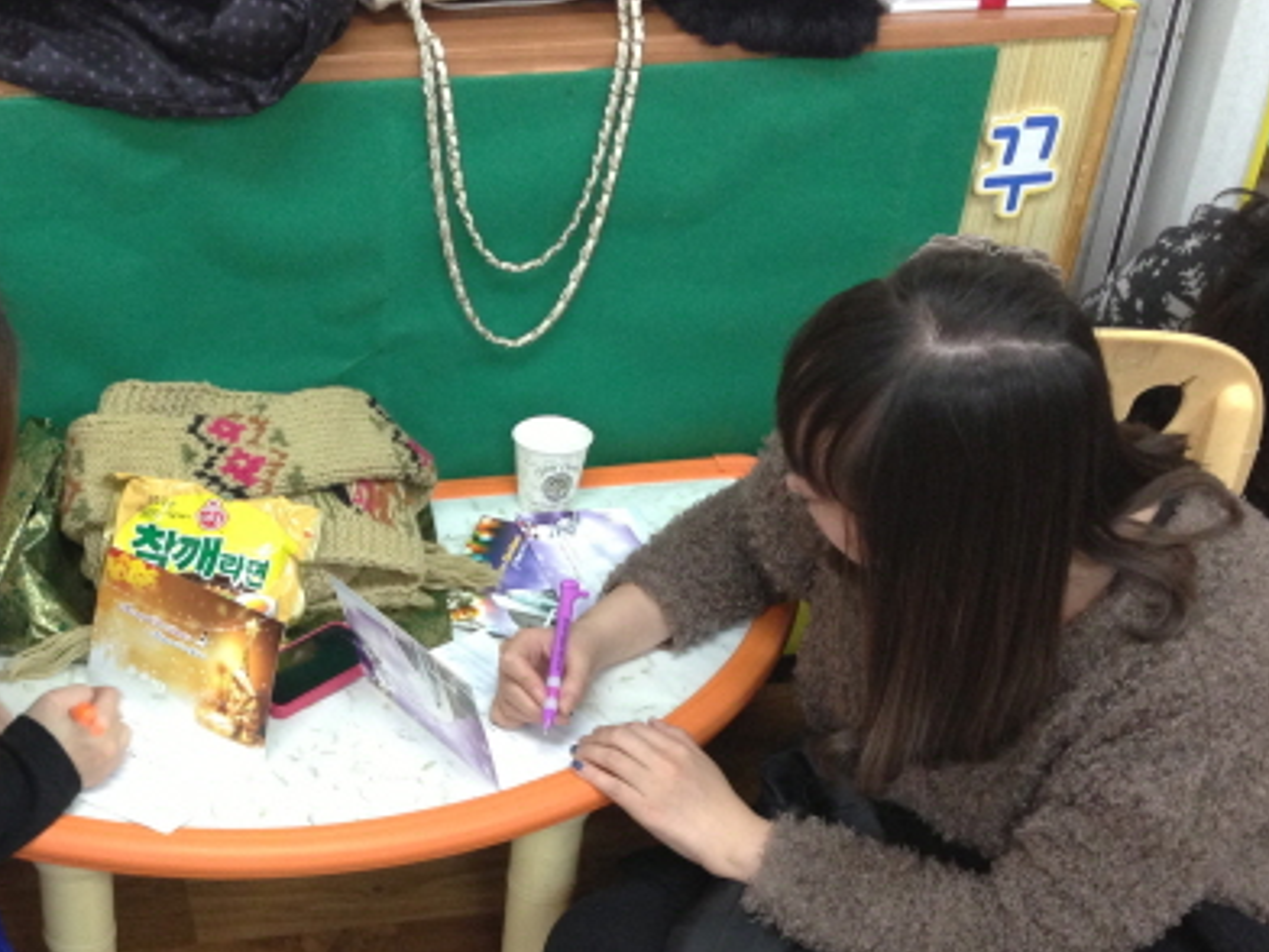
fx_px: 2163
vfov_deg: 24.4
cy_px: 776
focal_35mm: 59
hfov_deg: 32.0
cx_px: 304
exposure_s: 1/20
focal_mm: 4.13
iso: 200
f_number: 2.4
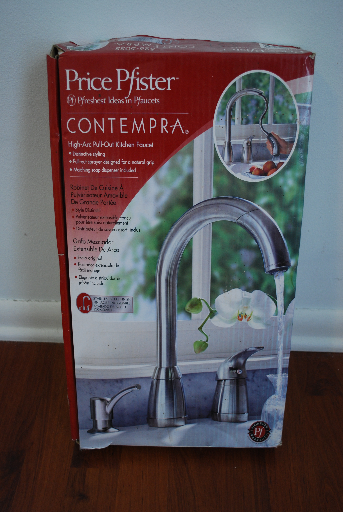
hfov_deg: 37.0
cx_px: 172
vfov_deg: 53.1
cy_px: 256
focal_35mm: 36
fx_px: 513
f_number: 4.2
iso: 400
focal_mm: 24
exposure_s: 1/13
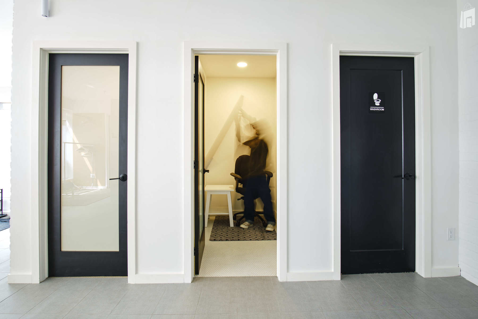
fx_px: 239
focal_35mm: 18
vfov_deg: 67.4
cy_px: 160
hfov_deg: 90.0
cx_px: 239
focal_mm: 12
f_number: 7.1
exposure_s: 1/2
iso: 80
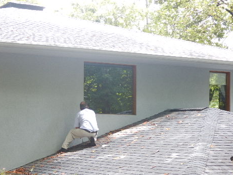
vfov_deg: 15.9
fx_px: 626
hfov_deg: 21.0
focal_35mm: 93
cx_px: 75
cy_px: 118
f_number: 4.5
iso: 140
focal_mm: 12
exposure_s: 1/30
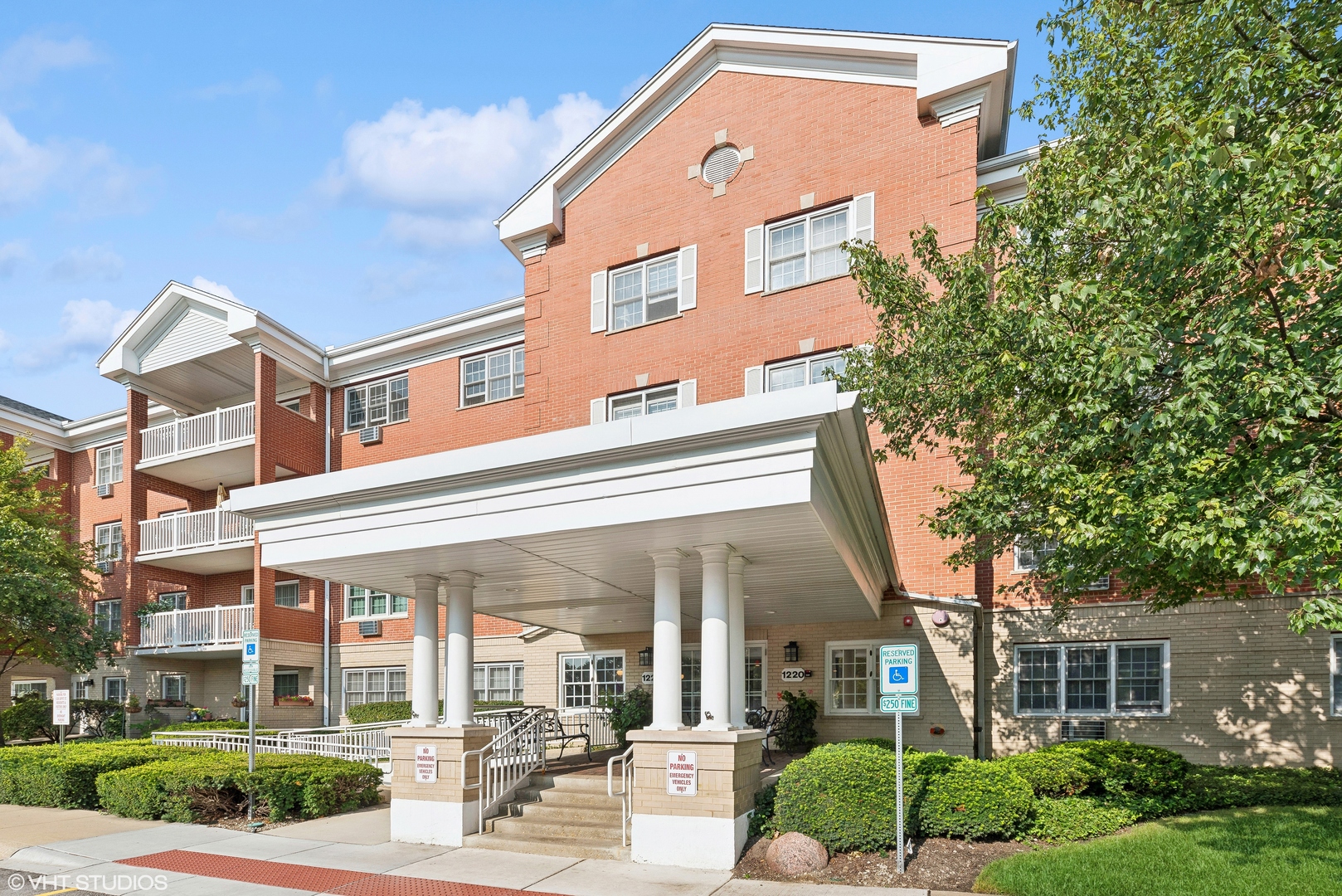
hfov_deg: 100.4
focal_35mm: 15
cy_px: 448
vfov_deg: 77.4
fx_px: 559
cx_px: 671
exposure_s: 1/500
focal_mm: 15
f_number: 9
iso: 200
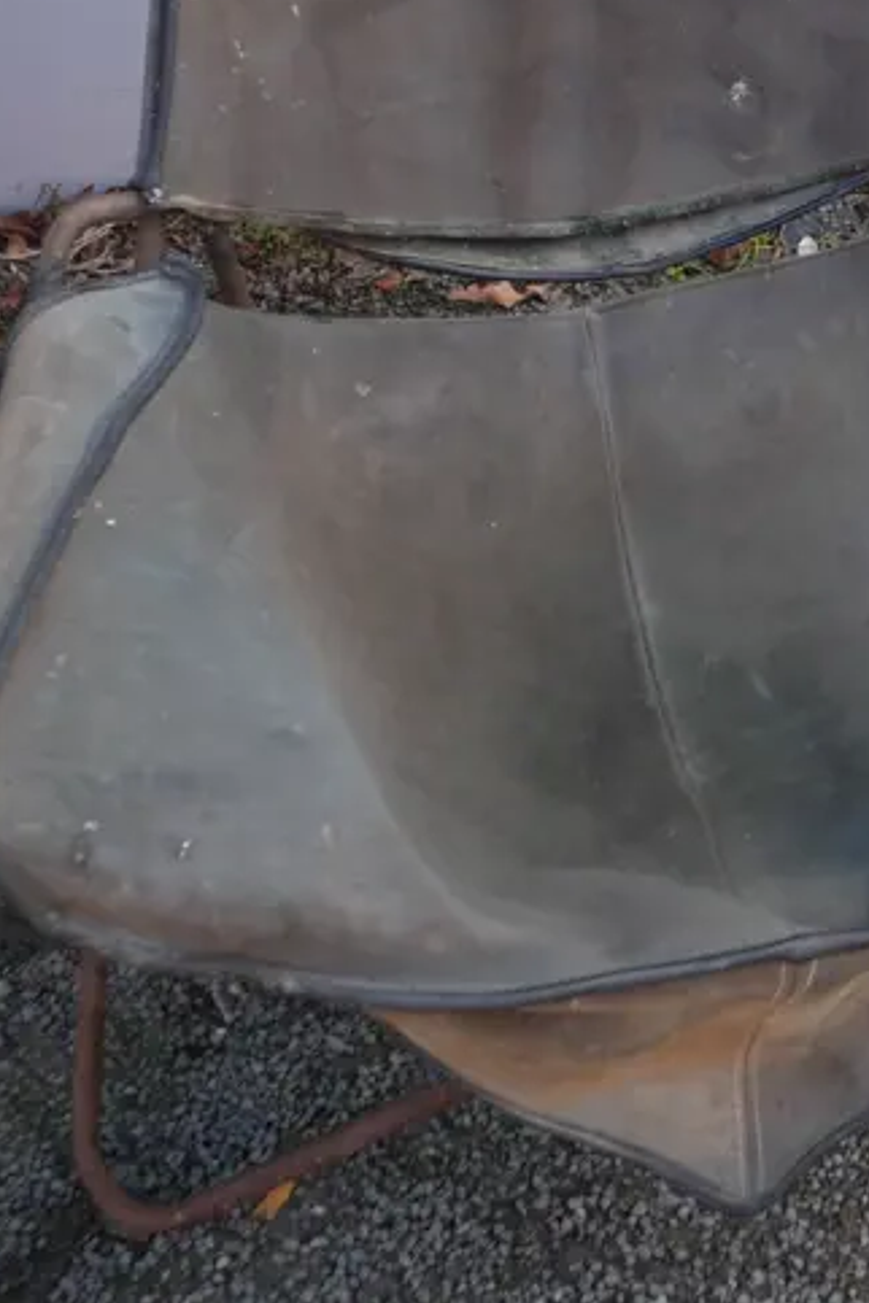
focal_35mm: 75
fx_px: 2715
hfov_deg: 17.9
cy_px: 65
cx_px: 776
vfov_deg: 25.9
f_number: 4
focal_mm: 17
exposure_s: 1/125
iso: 200
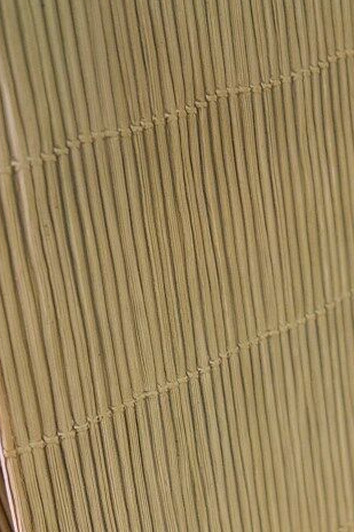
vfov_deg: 21.2
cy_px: 352
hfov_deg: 14.2
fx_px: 1417
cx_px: 218
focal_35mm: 96
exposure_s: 1/34
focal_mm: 23.5
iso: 1000
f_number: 4
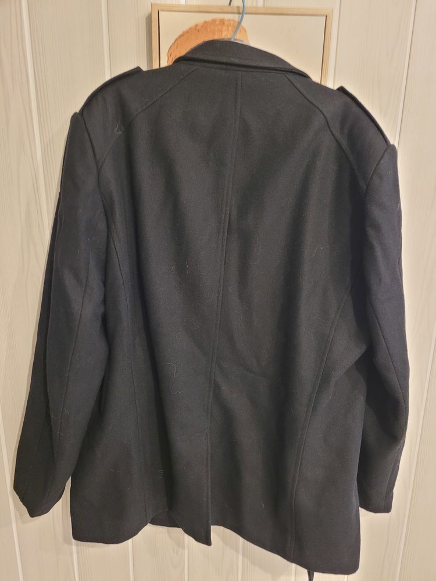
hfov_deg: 53.1
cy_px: 290
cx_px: 218
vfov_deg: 67.3
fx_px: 437
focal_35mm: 26
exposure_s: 1/33
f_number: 1.8
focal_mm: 5.4
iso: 640
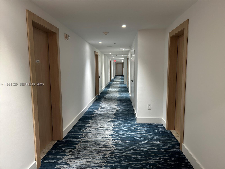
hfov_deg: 67.3
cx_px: 112
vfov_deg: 53.1
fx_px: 169
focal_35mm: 26
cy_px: 84
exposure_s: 1/60
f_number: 1.5
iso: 160
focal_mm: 5.7
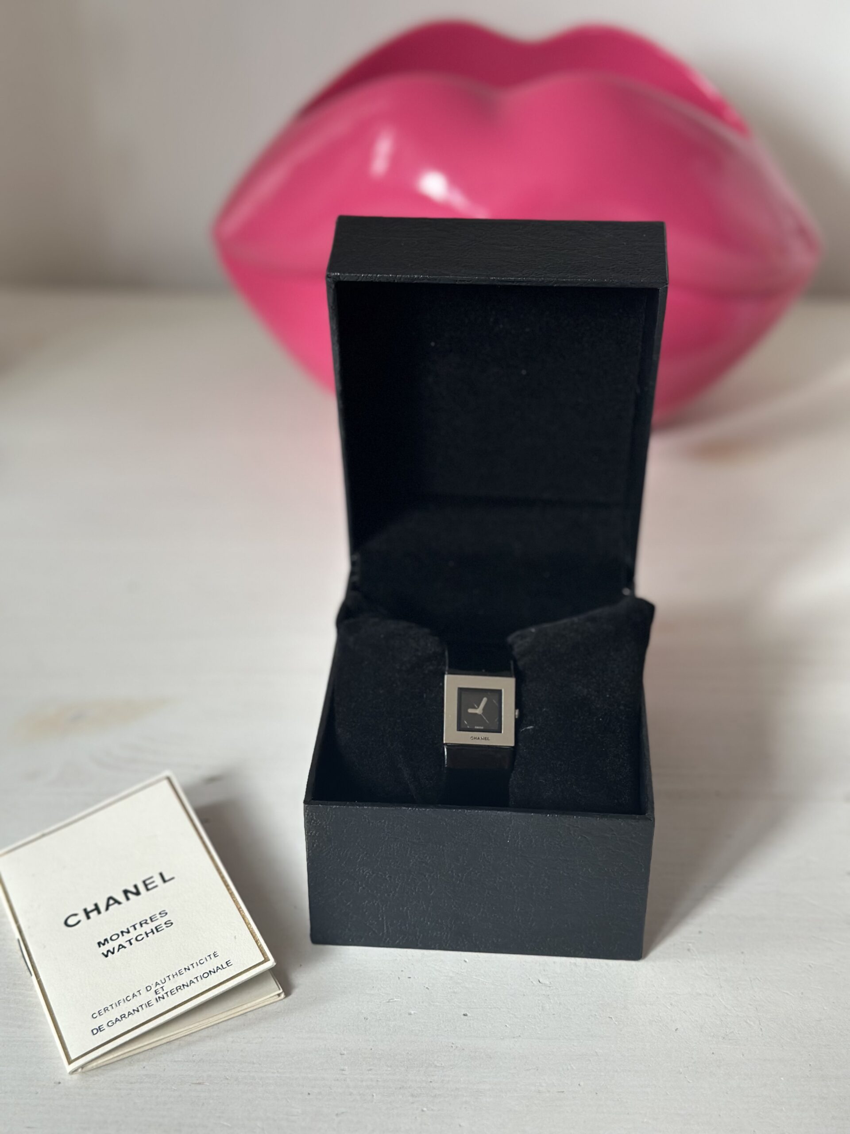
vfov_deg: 39.7
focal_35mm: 48
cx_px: 425
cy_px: 567
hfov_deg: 30.3
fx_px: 1572
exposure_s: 1/70
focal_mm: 6.86
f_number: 1.78
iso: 125
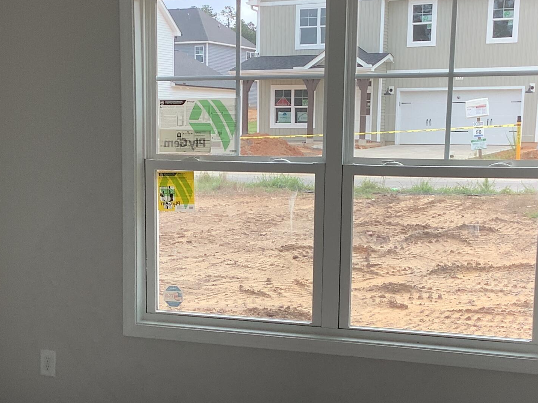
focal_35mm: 65
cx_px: 241
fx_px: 1010
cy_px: 298
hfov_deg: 29.8
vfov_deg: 22.4
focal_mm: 3.3
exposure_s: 1/152
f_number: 2.4
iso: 25
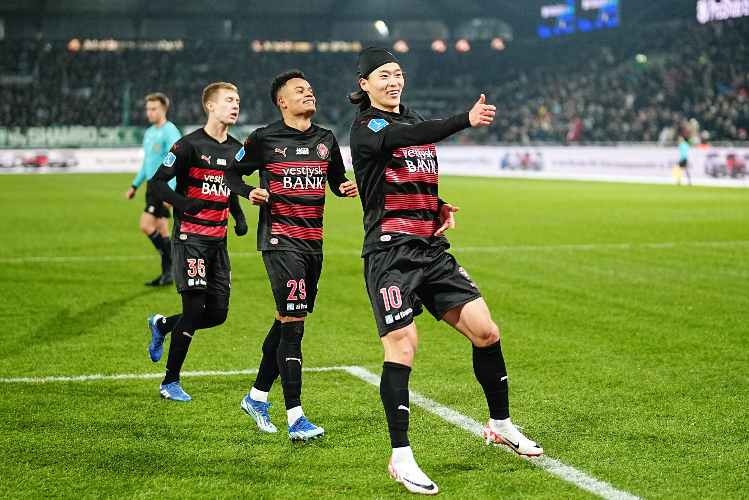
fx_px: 1041
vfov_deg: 27.0
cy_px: 250
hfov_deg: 39.6
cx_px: 374
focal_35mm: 50
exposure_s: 1/2000
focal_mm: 50
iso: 800
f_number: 1.2
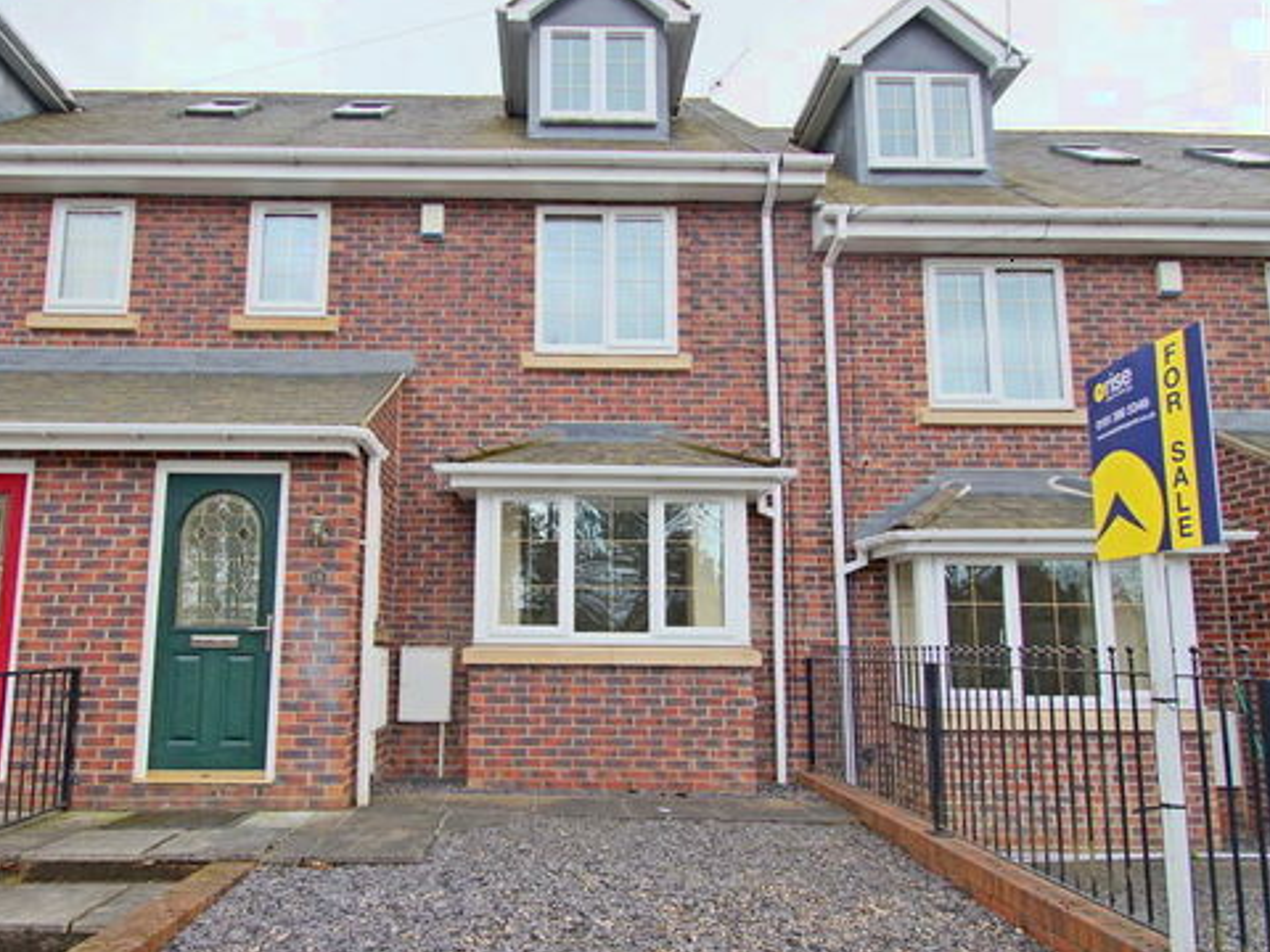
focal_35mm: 21
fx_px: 770
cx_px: 566
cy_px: 533
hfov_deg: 78.7
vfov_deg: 63.2
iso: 100
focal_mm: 10
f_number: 4.5
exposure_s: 1/80
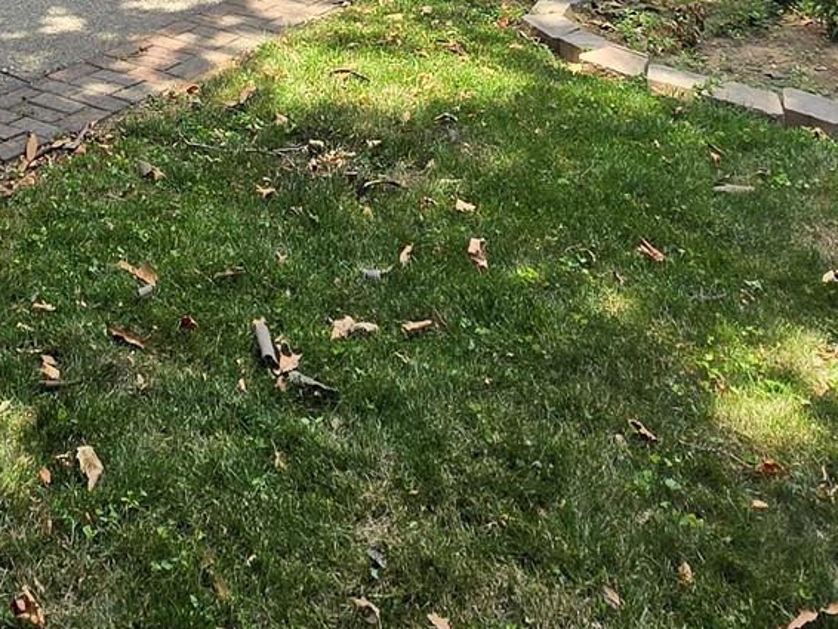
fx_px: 1138
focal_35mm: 47
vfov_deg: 22.3
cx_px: 151
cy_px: -425
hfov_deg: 38.7
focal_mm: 2.2
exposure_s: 1/812
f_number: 2.2
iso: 50
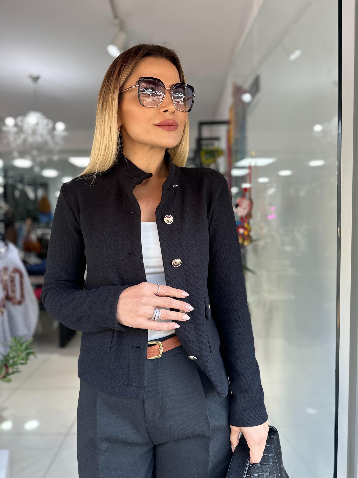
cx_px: 179
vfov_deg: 71.6
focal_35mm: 24
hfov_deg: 56.8
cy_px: 239
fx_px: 331
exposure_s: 1/155
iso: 64
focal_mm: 6.86
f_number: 1.78
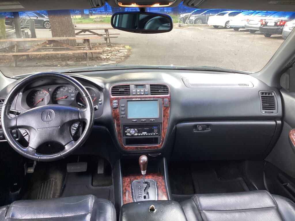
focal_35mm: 31
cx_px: 148
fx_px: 264
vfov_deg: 45.4
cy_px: 110
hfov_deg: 58.4
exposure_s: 1/60
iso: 100
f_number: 2.4
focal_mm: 3.3
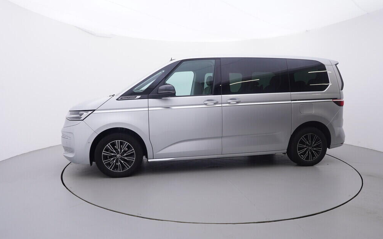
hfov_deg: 75.9
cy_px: 125
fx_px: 245
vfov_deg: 51.9
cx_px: 189
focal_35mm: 24
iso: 200
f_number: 5
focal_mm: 15
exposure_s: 1/80
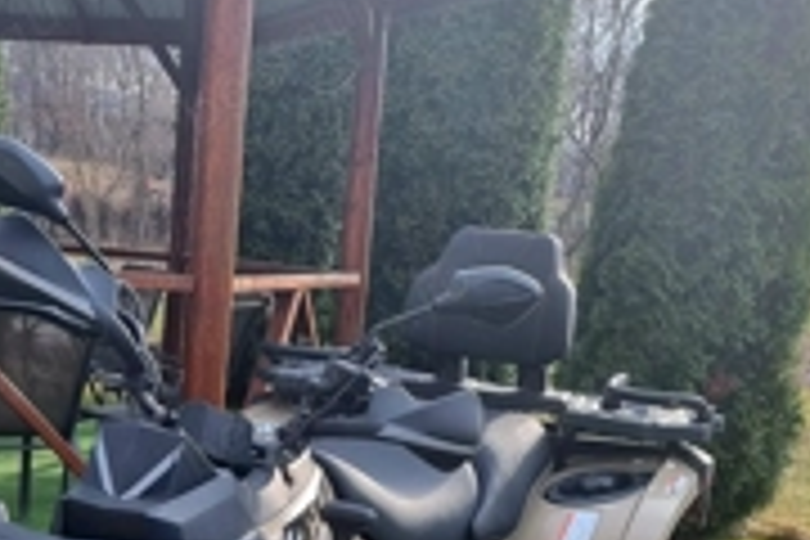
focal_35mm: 60
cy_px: 792
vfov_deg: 19.8
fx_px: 1350
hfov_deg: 32.8
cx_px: 207
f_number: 1.8
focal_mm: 5.4
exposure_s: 1/333
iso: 50
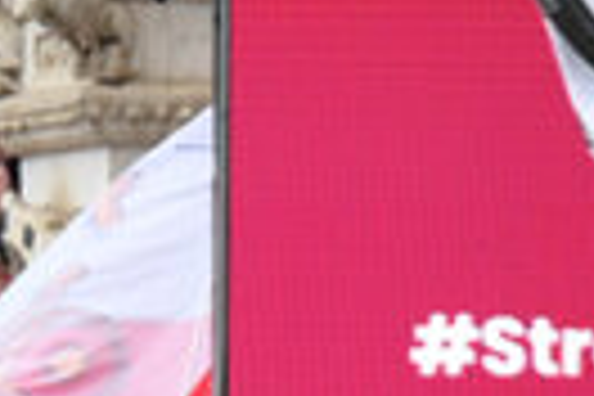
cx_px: -1048
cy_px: 837
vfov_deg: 1.3
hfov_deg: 2.0
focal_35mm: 1046
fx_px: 17258
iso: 1250
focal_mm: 135
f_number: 3.2
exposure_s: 1/1000
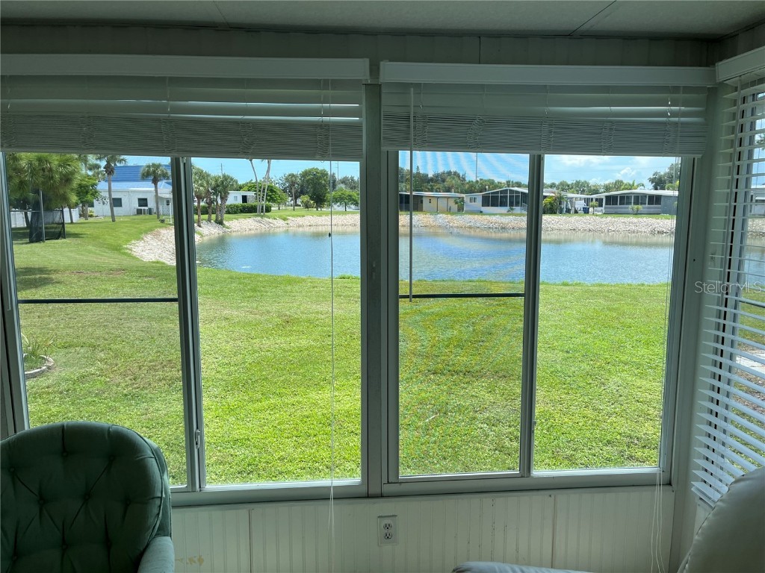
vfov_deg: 53.1
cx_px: 382
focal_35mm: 26
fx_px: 575
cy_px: 286
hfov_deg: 67.3
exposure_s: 1/804
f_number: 1.6
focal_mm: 5.1
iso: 50
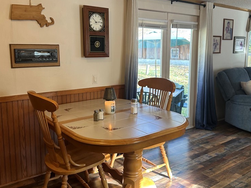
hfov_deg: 55.3
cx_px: 125
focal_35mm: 33
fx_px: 239
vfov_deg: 42.9
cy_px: 87
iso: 125
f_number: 1.78
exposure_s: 1/60
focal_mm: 6.86
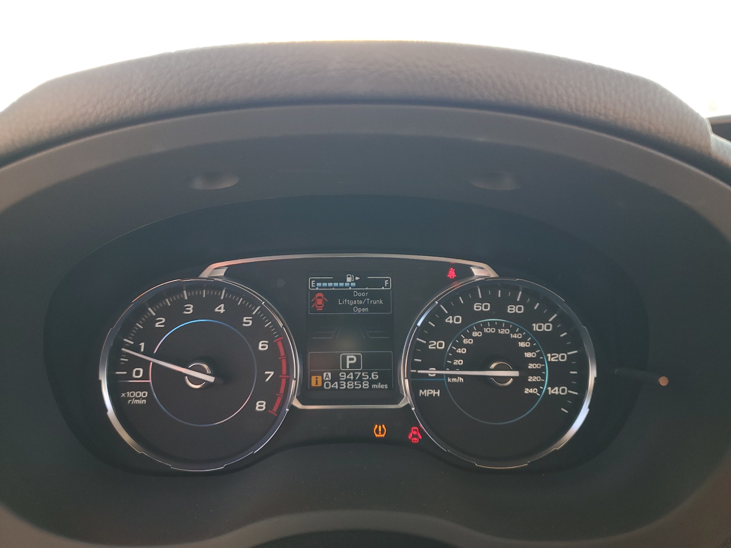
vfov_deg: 53.1
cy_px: 274
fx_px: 549
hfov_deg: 67.3
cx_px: 366
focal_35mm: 26
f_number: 1.5
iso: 50
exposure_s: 1/143
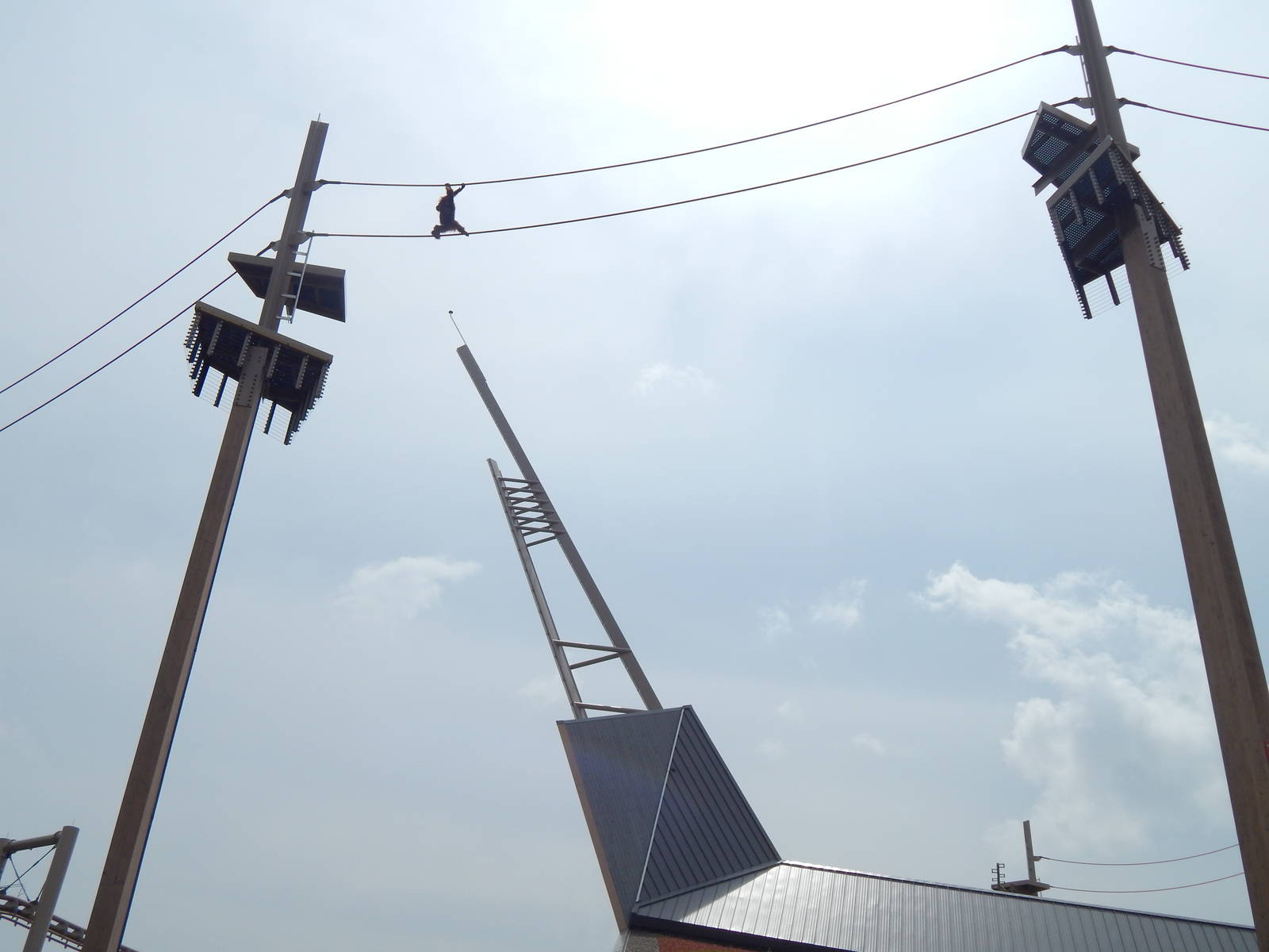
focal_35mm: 31
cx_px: 634
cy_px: 476
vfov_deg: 45.4
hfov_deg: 58.4
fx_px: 1136
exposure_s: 1/1250
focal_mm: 5.6
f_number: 6.5
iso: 125
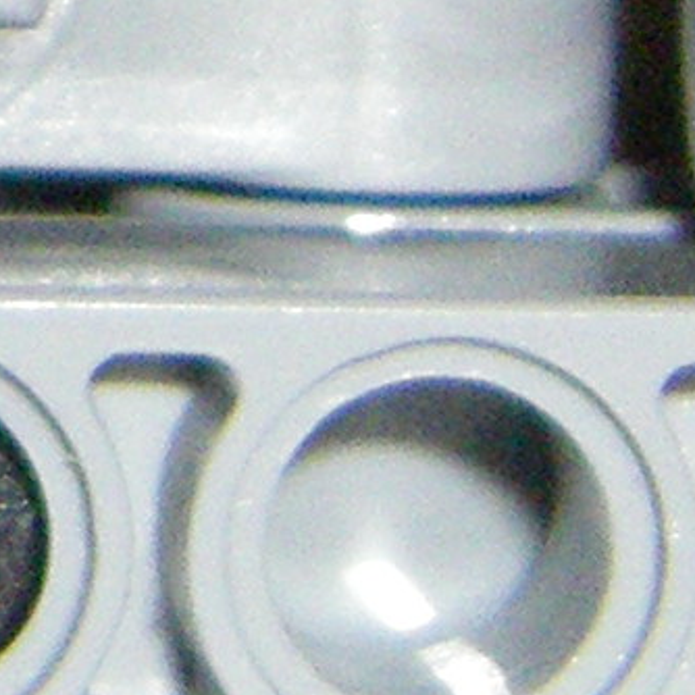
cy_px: -568
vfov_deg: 3.3
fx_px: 12175
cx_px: -620
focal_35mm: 536
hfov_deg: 3.2
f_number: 7.5
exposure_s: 1/60
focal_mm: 10.3
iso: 400
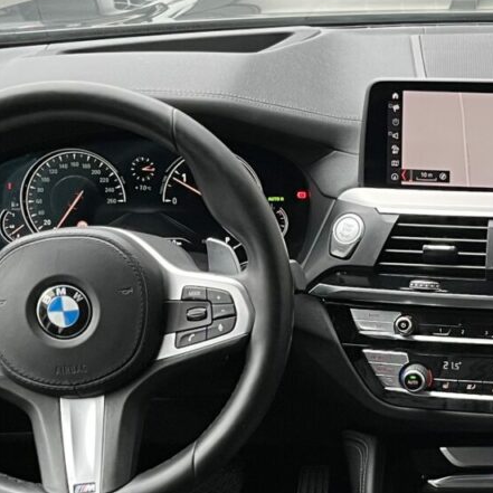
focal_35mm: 80
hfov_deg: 20.9
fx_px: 1289
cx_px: 499
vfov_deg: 21.5
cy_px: 340
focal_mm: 5.1
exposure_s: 1/66
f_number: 1.6
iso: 125
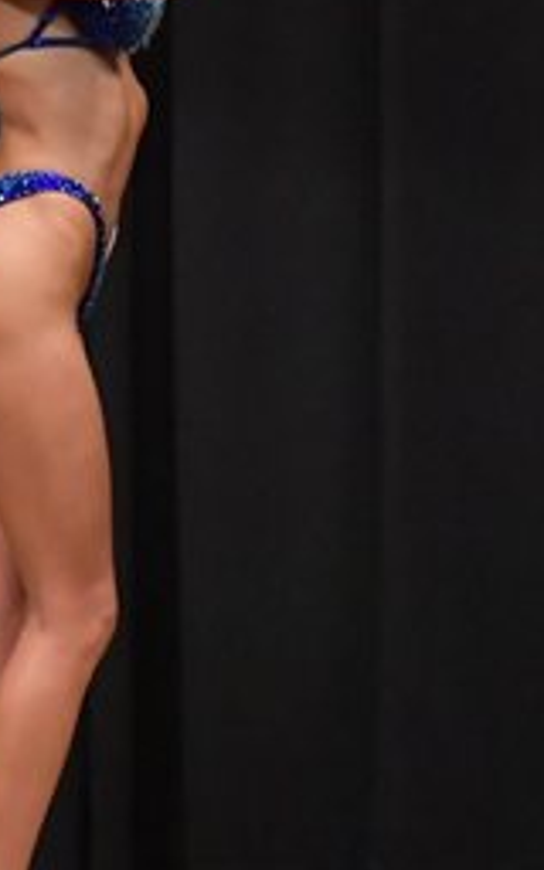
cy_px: 285
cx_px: 70
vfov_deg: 3.0
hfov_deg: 1.9
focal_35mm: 693
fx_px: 16439
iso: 6400
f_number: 5.6
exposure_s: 1/400
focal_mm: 150
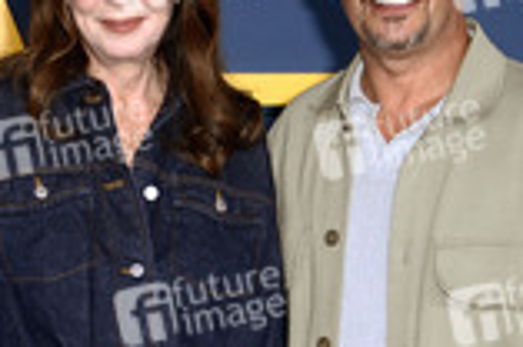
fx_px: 4175
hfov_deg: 7.2
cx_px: 112
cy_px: 224
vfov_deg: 4.8
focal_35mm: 288
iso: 800
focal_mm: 100
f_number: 5.6
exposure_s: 1/200
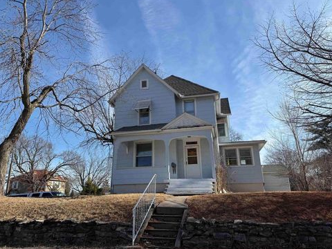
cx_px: 167
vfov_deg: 54.9
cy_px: 126
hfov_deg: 69.4
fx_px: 240
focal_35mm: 25
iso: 80
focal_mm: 6.76
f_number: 1.78
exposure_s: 1/4673
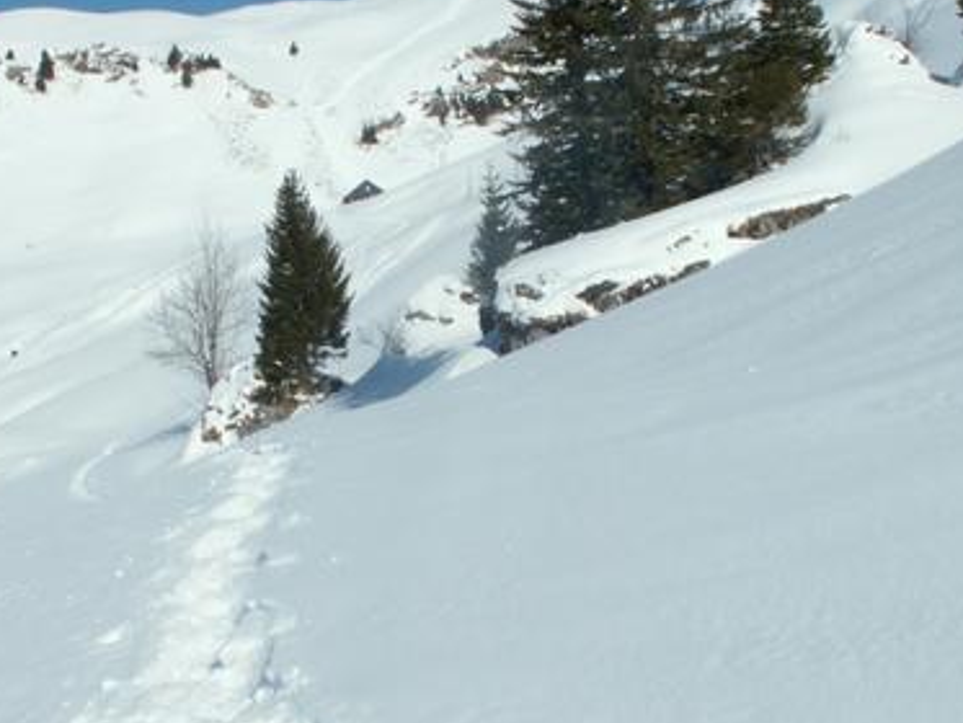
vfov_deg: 24.4
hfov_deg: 32.1
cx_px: 377
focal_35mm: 60
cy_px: 413
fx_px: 1670
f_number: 8
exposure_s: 1/400
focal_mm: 5.86
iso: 50
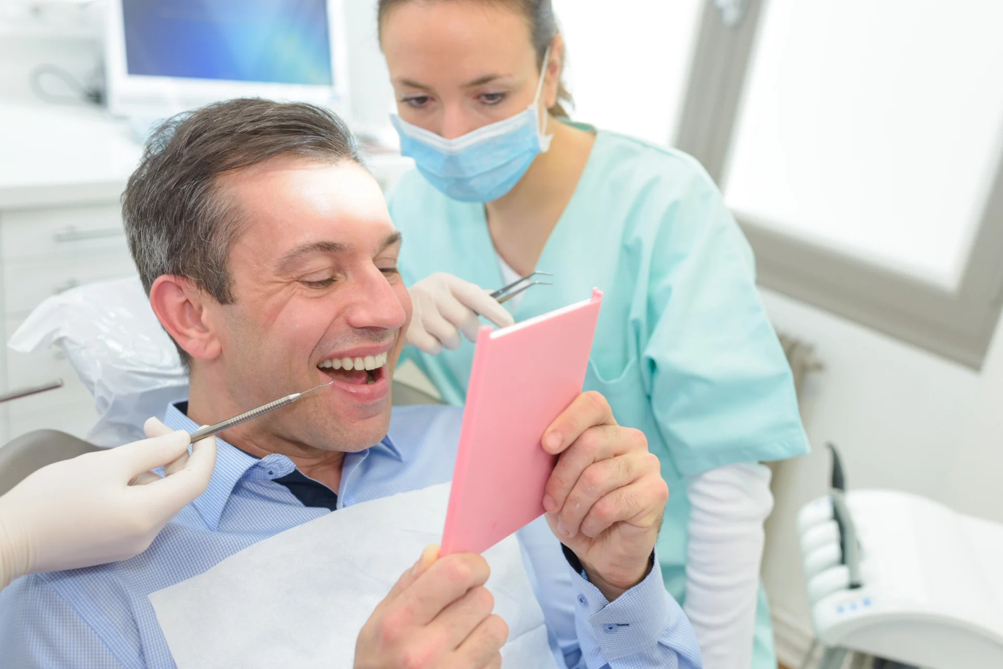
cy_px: 334
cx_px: 502
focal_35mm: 35
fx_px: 975
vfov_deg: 37.9
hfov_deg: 54.4
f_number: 3.2
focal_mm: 35
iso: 200
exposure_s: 1/100
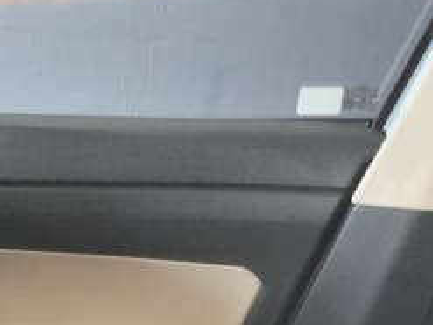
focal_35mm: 108
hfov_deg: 15.5
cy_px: 525
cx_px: -365
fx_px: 1350
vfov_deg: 12.8
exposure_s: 1/50
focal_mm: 5.4
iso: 320
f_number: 1.8
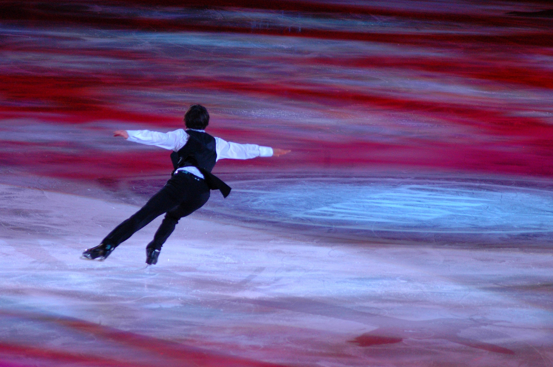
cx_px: 276
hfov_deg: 7.2
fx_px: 4373
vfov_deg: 4.8
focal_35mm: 285
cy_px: 184
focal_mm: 190
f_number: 5.6
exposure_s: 1/125
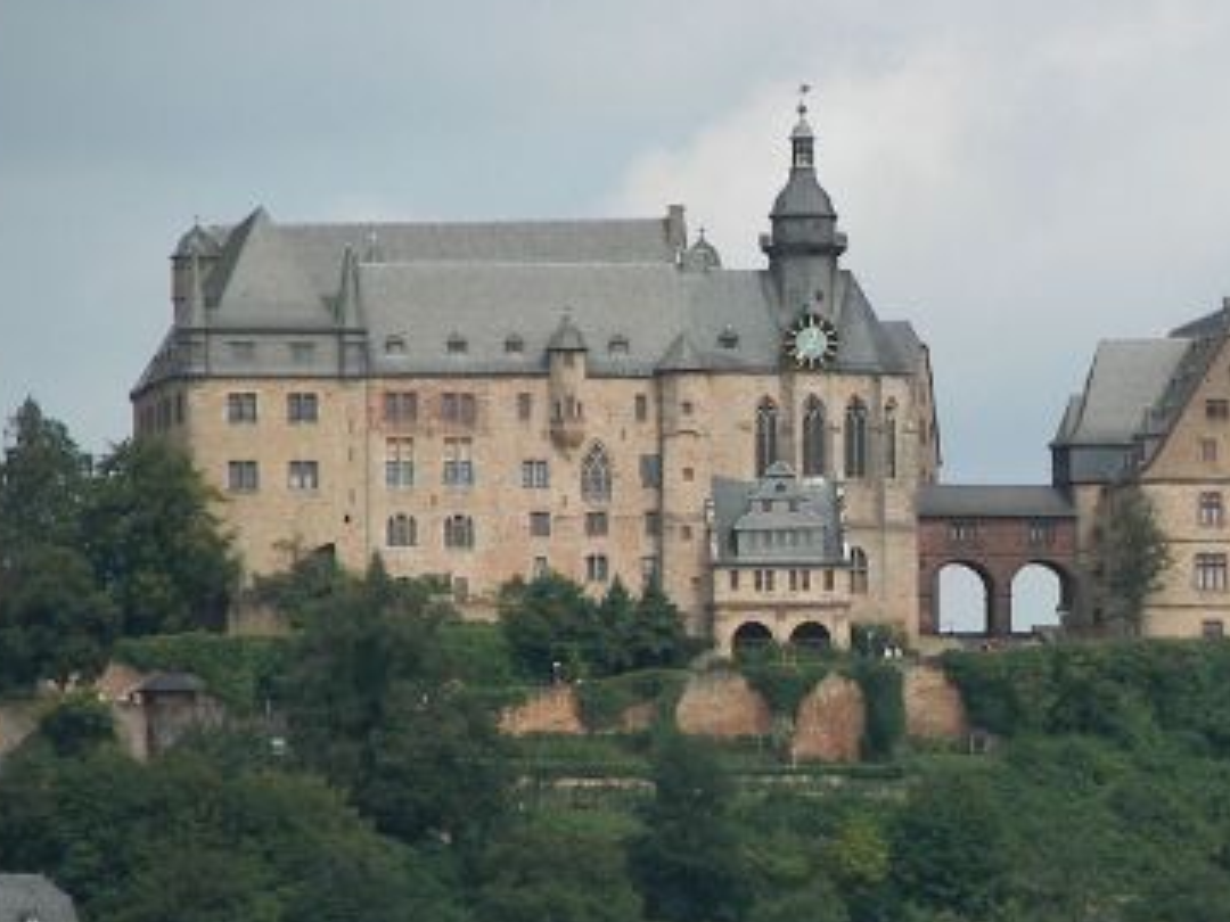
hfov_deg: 3.5
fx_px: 20005
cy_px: 680
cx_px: 1042
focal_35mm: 563
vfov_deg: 2.6
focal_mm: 52.6
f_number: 3.6
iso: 50
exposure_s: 1/640
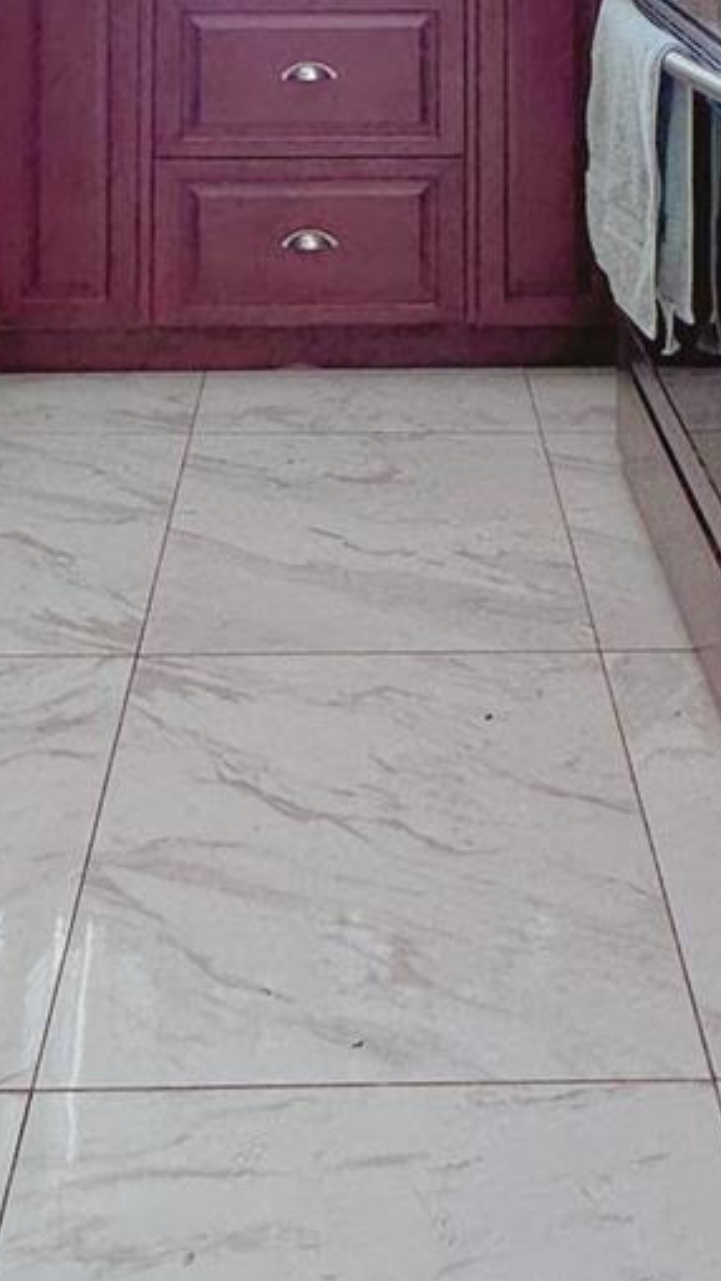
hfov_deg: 32.8
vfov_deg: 46.3
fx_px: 1223
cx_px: 292
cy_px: 0
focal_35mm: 36
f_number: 2.2
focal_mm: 2.22
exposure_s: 1/120
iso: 64
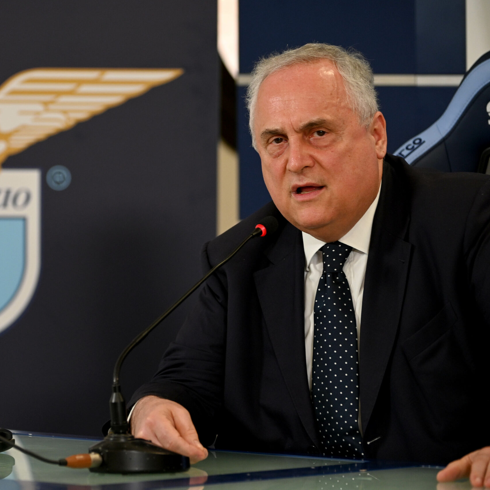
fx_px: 4308
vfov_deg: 6.5
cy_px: 245
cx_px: 150
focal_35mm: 269
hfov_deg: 6.5
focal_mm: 210
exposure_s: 1/200
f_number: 4
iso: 1000
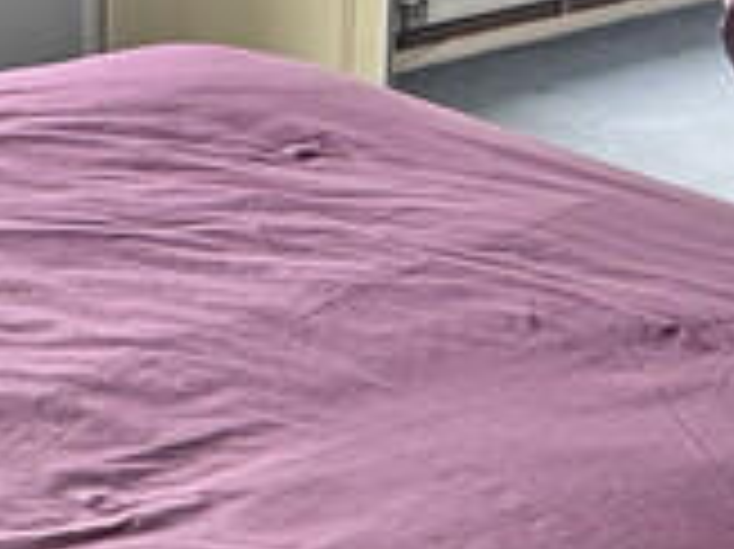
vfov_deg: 16.4
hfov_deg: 22.2
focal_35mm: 88
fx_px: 1865
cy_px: -9
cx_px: 284
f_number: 2.2
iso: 160
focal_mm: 2.22
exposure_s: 1/99
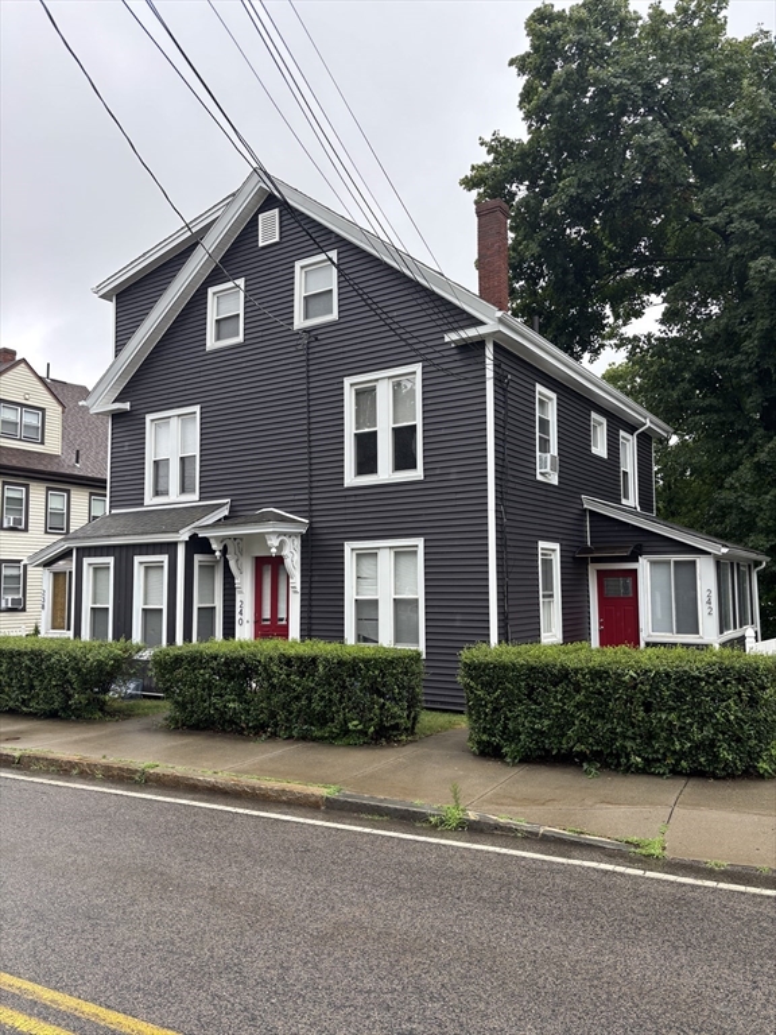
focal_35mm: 26
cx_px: 388
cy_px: 518
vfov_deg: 67.3
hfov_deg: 53.1
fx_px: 777
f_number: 1.6
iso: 50
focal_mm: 5.96
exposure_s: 1/533
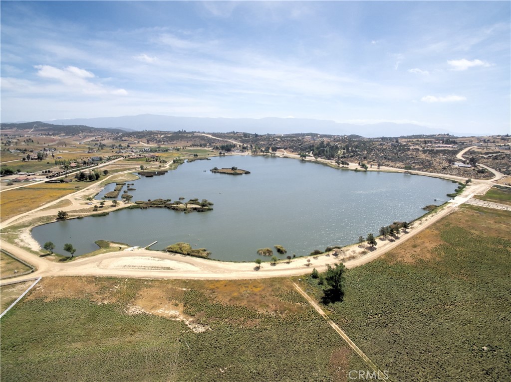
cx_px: 256
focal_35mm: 20
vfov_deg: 65.9
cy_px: 191
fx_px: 295
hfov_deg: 81.8
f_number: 2.8
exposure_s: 1/1481
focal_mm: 3.6
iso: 100
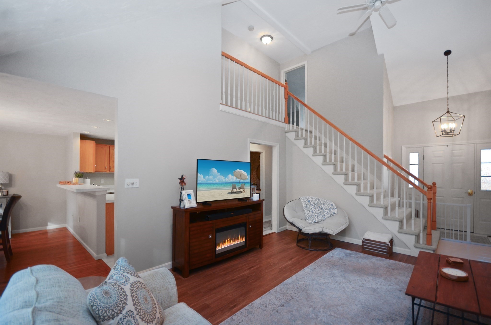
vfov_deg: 77.1
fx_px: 204
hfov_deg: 100.5
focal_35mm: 15
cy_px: 162
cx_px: 246
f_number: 4
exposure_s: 1/60
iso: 640
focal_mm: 10
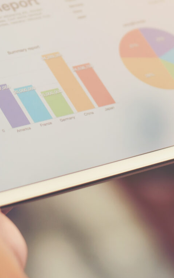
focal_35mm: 172
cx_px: 8
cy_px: 3
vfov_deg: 12.1
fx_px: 1306
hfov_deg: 7.6
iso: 320
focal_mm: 50
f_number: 2.5
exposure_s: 1/200
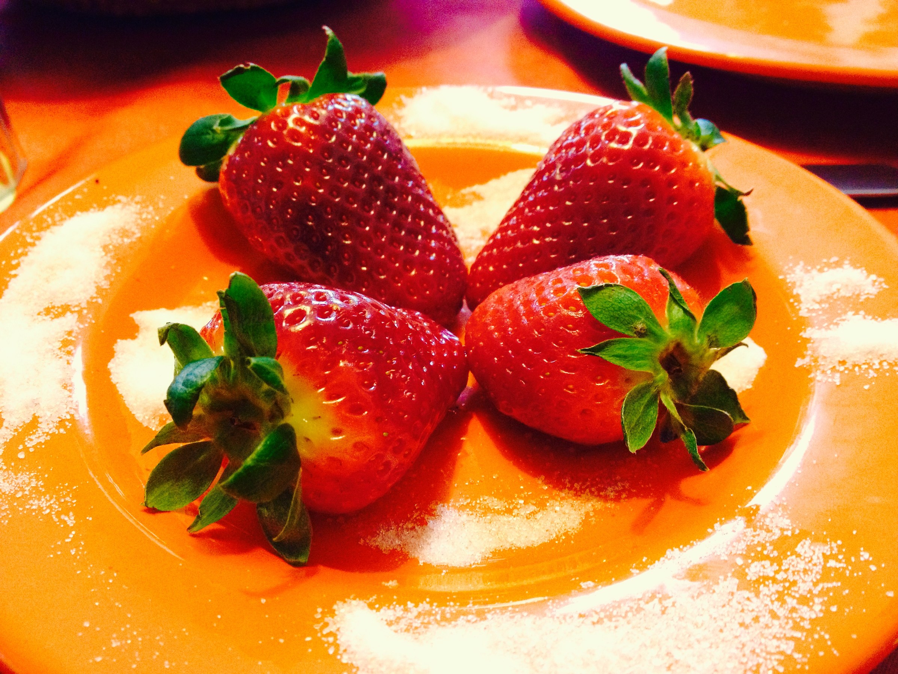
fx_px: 908
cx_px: 449
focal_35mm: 35
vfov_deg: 40.7
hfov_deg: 52.6
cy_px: 337
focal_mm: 4.28
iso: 400
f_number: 2.4
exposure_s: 1/20
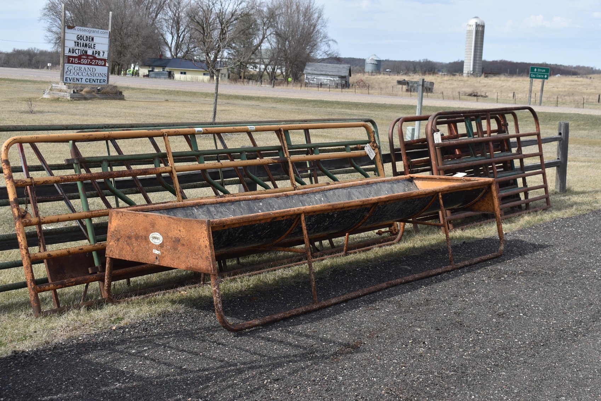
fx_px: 852
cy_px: 200
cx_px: 300
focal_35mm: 51
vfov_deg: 26.5
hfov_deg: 38.9
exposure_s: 1/250
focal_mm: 34
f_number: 8
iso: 110
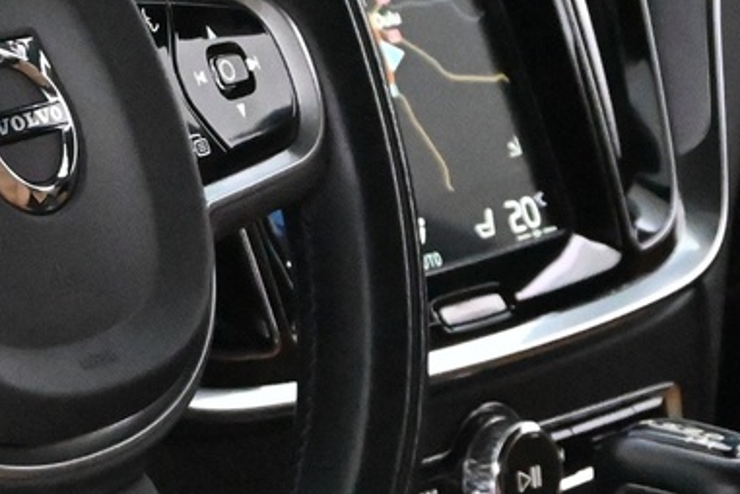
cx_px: 105
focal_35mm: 268
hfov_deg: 7.7
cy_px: 123
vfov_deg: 5.1
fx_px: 5508
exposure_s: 1/60
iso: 12800
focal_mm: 42
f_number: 5.6
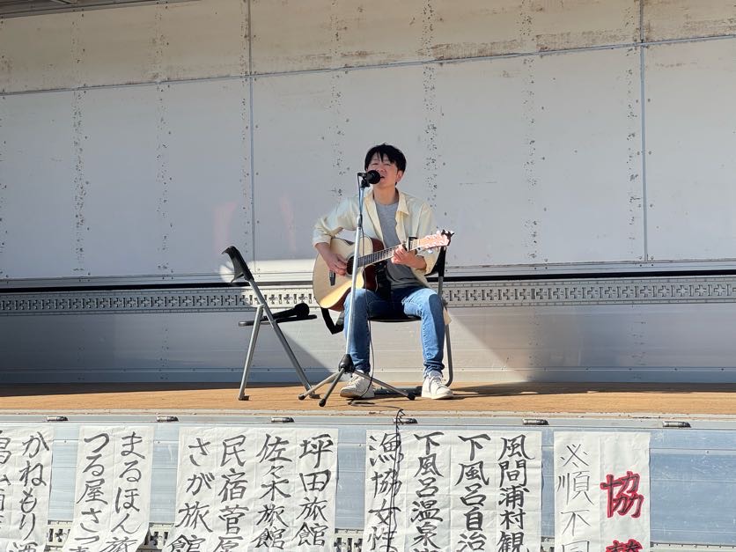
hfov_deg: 25.3
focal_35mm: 77
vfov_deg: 19.1
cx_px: 368
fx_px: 1637
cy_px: 276
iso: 25
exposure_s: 1/615
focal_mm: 9
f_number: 2.8
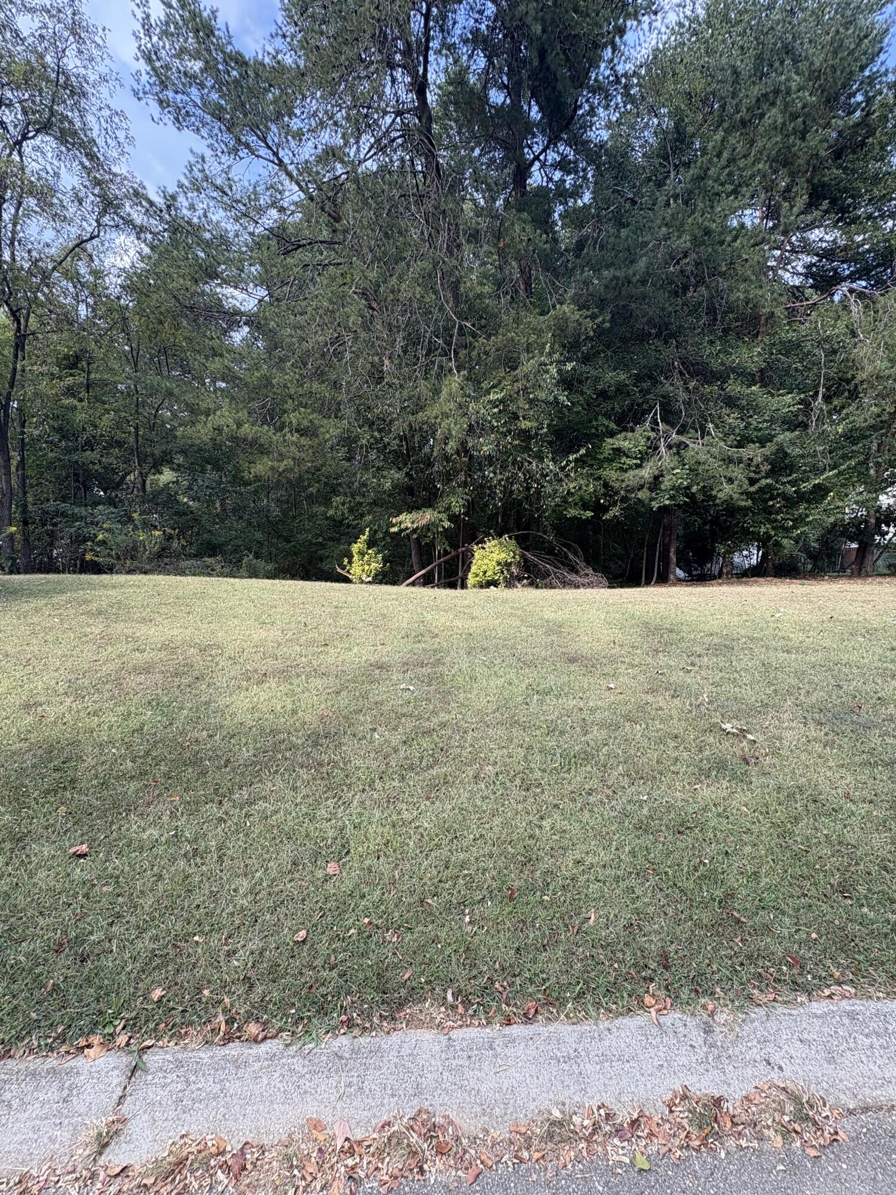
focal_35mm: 14
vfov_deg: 102.1
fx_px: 483
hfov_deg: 85.7
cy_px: 598
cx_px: 448
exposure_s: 1/215
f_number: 2.2
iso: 40
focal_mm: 2.22
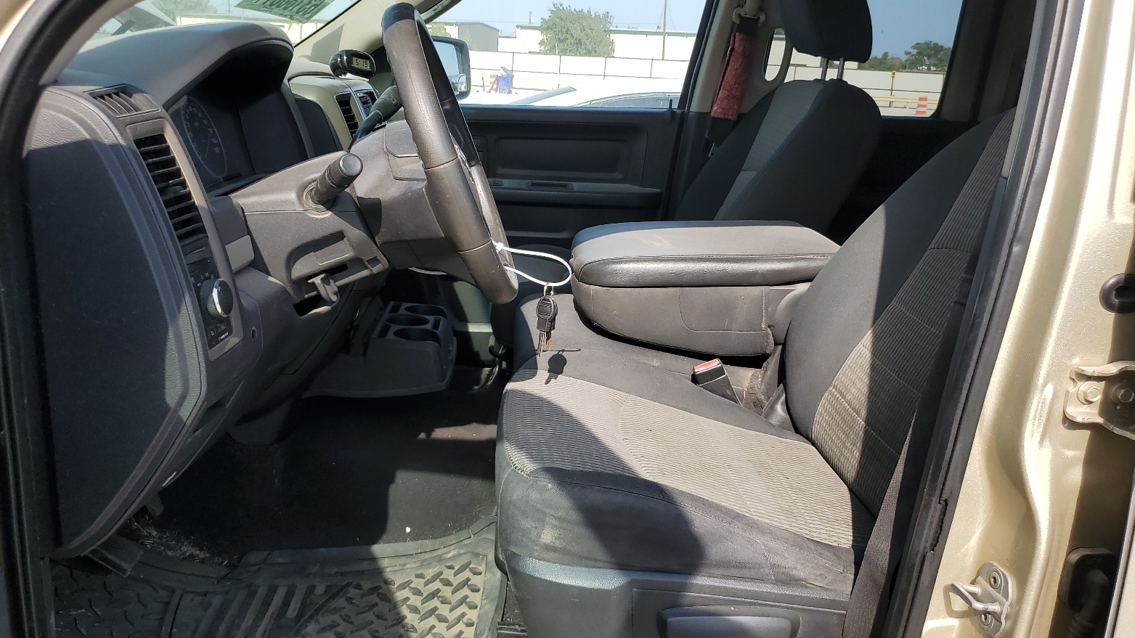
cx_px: 578
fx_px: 873
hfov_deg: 66.1
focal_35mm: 29
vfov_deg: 40.1
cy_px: 352
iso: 50
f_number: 1.5
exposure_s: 1/1429
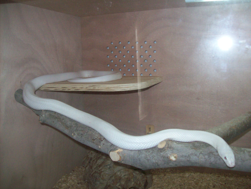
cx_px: 126
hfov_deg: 51.4
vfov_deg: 39.7
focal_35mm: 36
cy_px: 94
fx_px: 261
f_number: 2.7
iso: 200
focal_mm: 6
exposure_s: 1/64
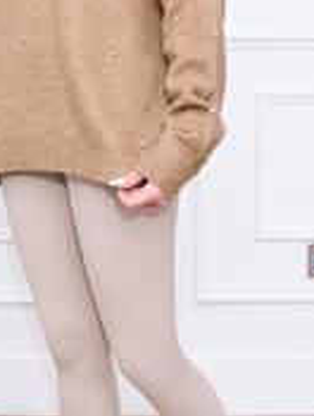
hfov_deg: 15.9
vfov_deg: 20.9
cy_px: 131
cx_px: 112
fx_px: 1121
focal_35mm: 93
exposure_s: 1/100
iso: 200
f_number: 5.6
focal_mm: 16
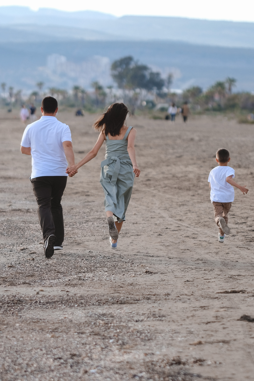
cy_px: 190
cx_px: 127
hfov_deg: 10.2
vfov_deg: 15.2
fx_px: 1429
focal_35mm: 135
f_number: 2
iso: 160
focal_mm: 90
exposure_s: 1/1600
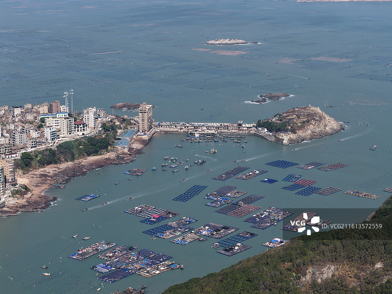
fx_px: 793
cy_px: 147
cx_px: 196
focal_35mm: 70
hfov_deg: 27.8
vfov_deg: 21.0
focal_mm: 19.35
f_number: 2.8
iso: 100
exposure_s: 1/1600
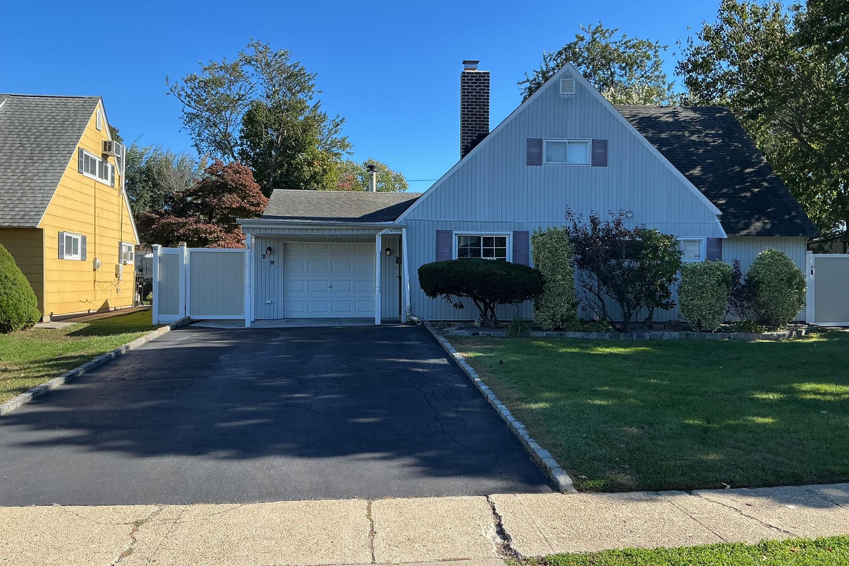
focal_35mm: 31
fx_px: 731
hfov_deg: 60.3
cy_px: 277
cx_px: 435
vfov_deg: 42.3
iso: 25
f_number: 1.8
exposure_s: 1/929
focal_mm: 3
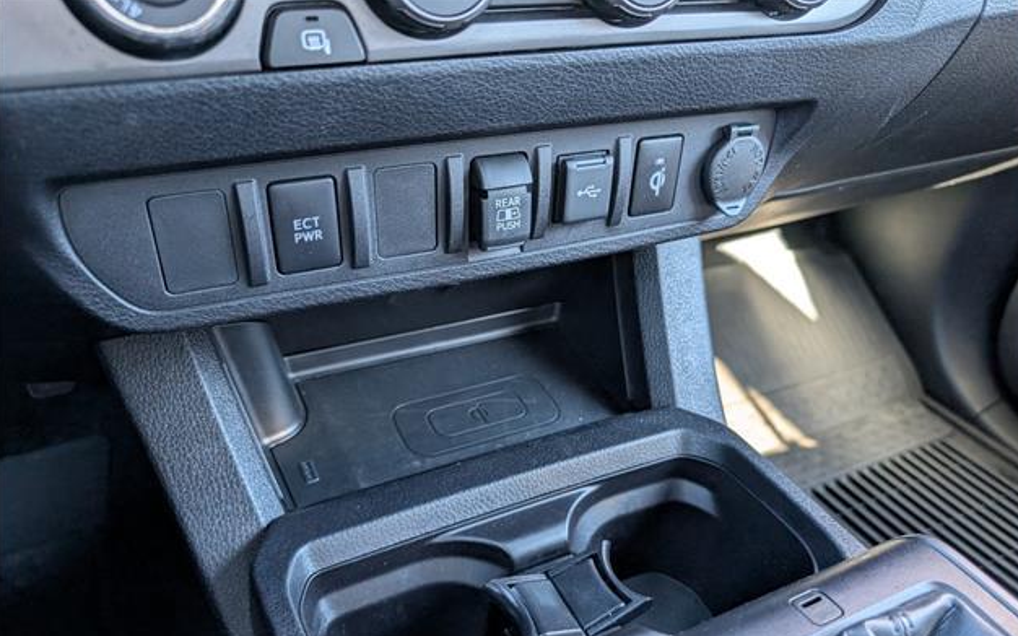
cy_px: 384
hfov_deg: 70.4
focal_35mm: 26
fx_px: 721
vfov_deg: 47.3
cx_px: 514
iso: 290
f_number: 1.68
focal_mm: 6.9
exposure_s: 1/115
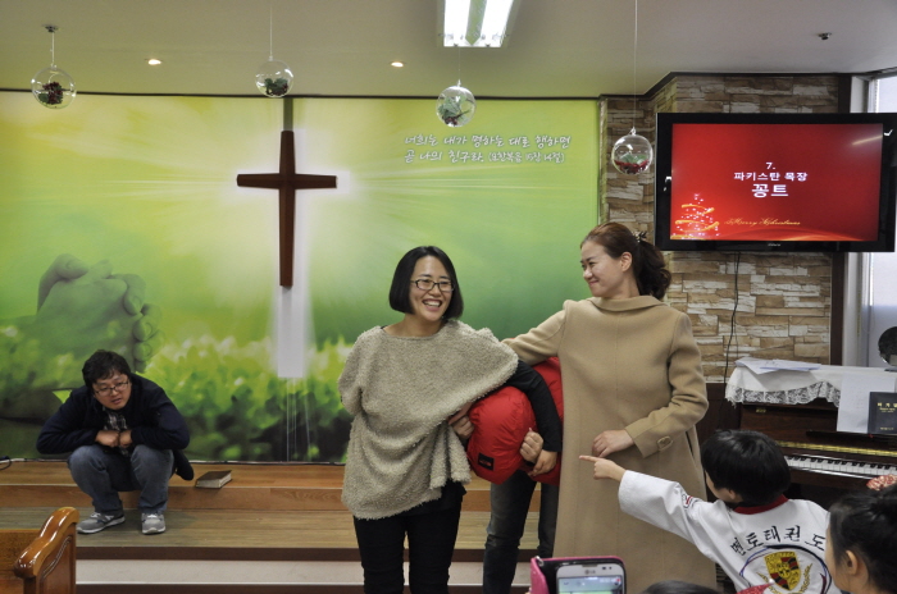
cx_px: 448
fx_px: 895
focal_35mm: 36
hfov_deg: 53.2
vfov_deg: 36.7
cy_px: 297
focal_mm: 24
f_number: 6.3
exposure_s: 1/60
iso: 800
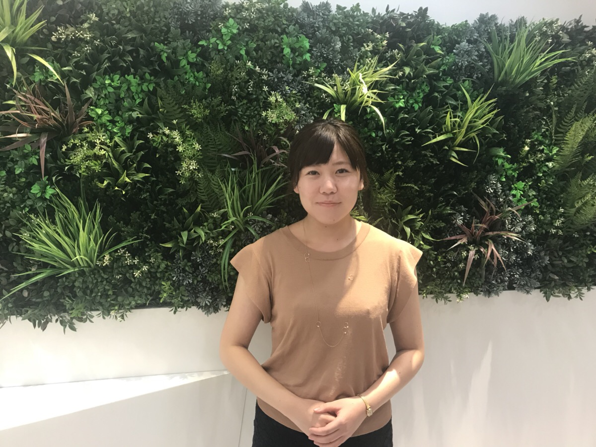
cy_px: 224
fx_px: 482
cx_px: 298
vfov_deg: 49.7
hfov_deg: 63.4
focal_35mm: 28
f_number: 1.8
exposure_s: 1/33
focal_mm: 3.99
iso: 40
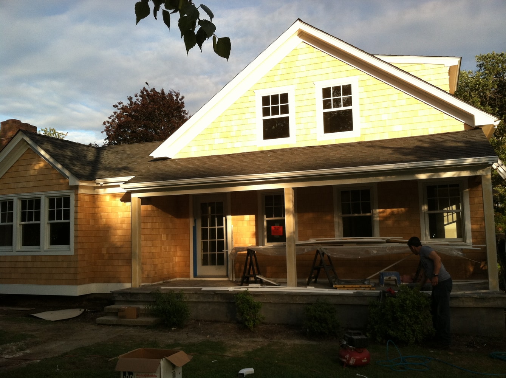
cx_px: 253
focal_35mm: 35
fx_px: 511
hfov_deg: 52.7
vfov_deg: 40.6
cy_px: 189
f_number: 2.8
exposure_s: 1/457
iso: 80
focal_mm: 3.85
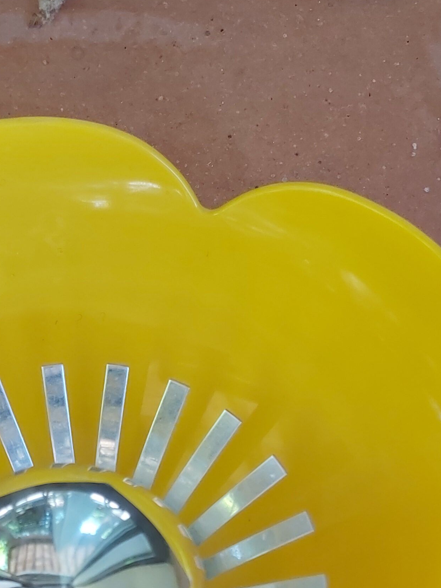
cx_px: 77
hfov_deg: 22.9
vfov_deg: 27.9
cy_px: 657
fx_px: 1070
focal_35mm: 63
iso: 80
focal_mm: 3.92
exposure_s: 1/50
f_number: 1.7
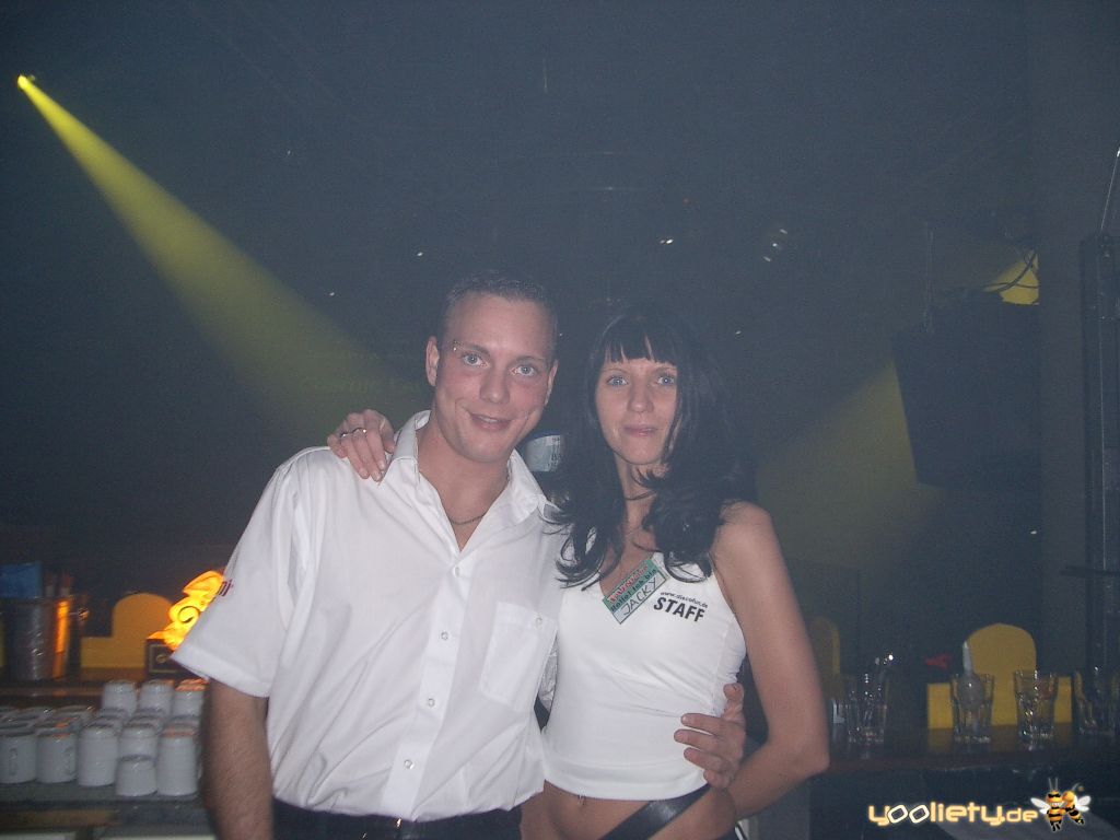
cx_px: 560
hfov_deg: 52.6
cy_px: 420
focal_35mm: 35
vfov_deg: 40.7
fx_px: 1132
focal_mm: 5.8
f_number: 2.6
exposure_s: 1/40
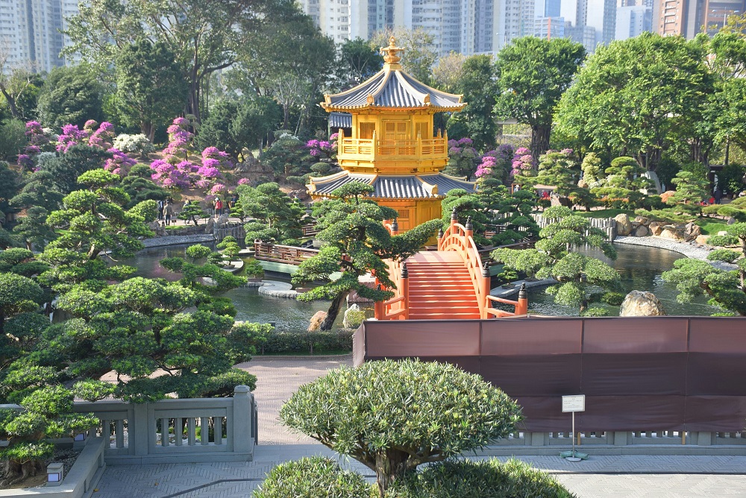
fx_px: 995
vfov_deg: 28.1
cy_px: 249
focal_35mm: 48
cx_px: 373
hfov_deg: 41.1
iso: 200
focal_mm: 32
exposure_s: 1/400
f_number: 5.6
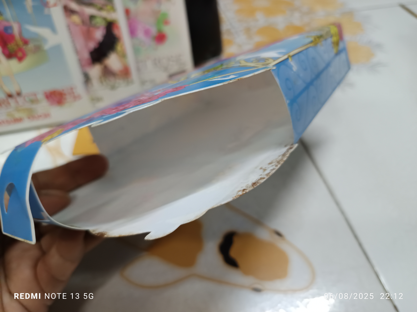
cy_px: 156
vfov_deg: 56.8
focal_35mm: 24
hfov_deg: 71.6
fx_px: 289
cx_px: 208
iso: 1154
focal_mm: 5.31
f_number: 1.7
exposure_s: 1/33.3
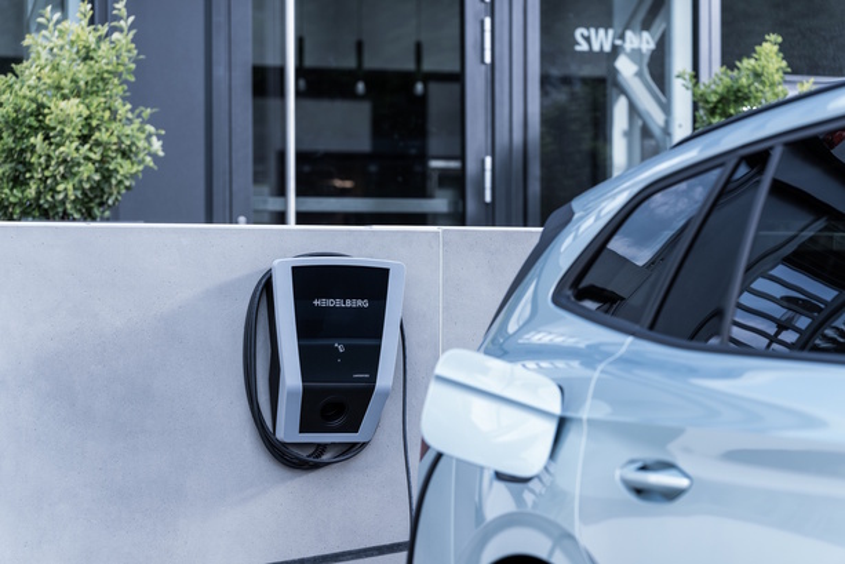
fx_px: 2817
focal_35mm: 120
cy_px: 282
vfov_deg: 11.4
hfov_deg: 17.1
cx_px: 422
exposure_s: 1/200
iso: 200
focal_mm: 120
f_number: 4.5
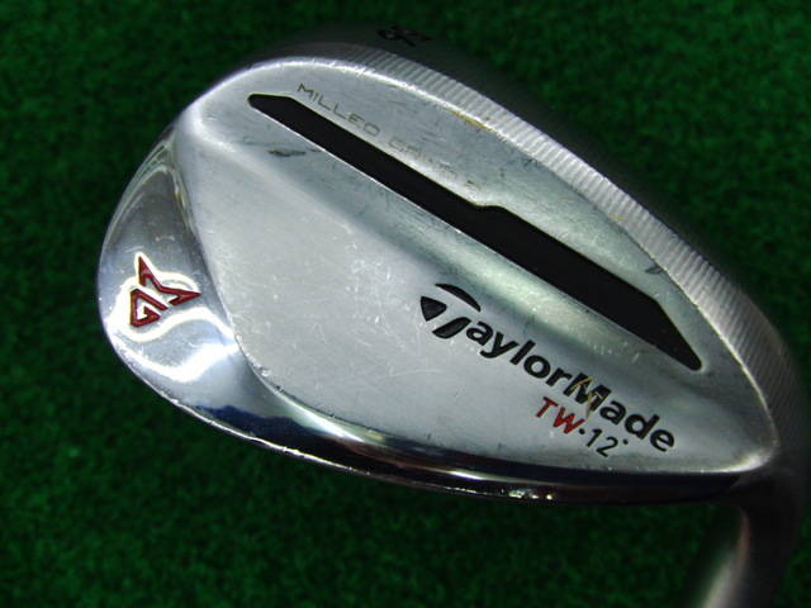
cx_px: 406
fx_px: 867
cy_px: 304
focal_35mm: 37
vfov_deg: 38.7
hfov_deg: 50.1
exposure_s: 1/80
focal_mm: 6.42
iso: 200
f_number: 3.6
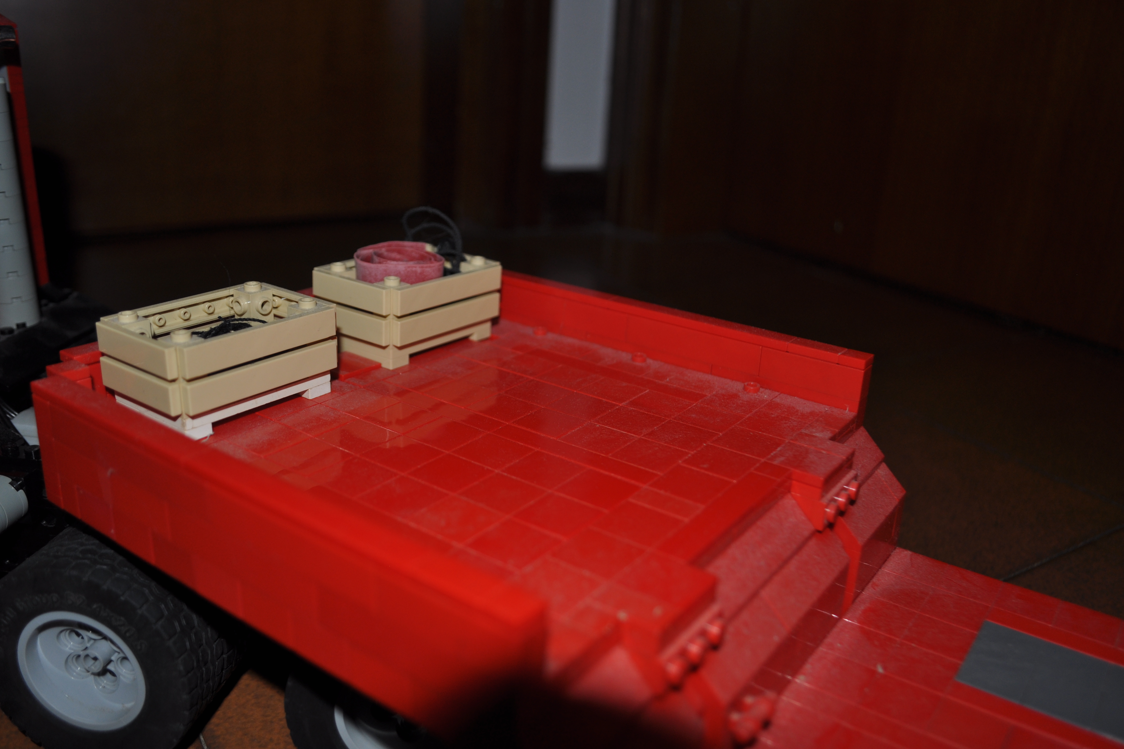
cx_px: 559
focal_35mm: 31
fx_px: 968
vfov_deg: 42.3
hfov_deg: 60.3
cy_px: 368
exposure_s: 1/60
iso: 200
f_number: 3.8
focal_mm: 20
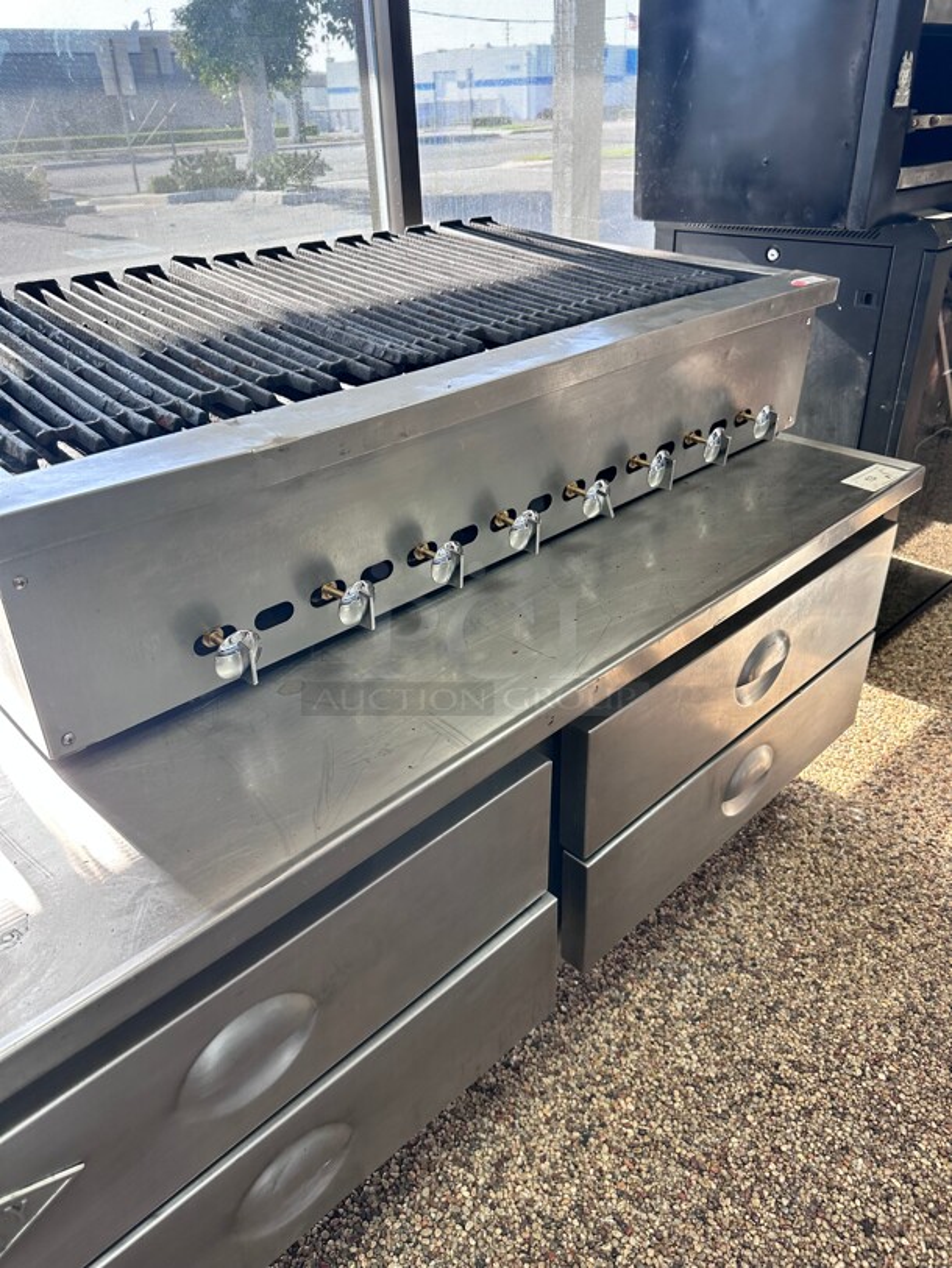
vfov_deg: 71.6
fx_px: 880
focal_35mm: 24
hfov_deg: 56.8
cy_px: 634
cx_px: 476
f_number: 1.78
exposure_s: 1/124
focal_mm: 6.86
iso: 125
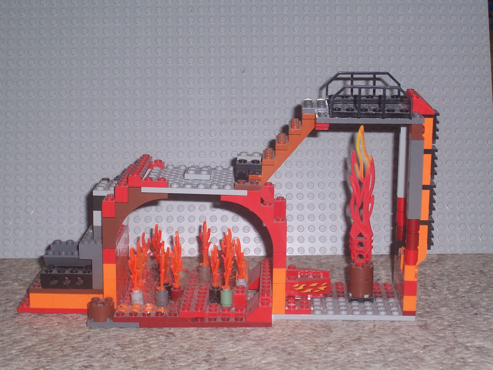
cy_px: 185
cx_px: 246
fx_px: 1168
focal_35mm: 82
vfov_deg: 18.0
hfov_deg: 23.8
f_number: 4.1
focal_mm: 13.5
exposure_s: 1/90
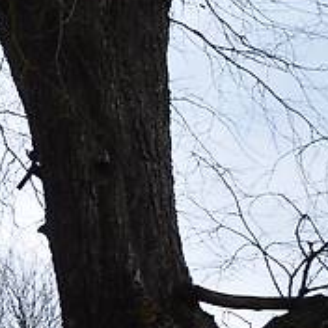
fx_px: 1950
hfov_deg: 7.8
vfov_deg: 9.5
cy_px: 353
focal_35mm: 182
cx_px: -781
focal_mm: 21
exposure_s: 1/250
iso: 110
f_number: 8
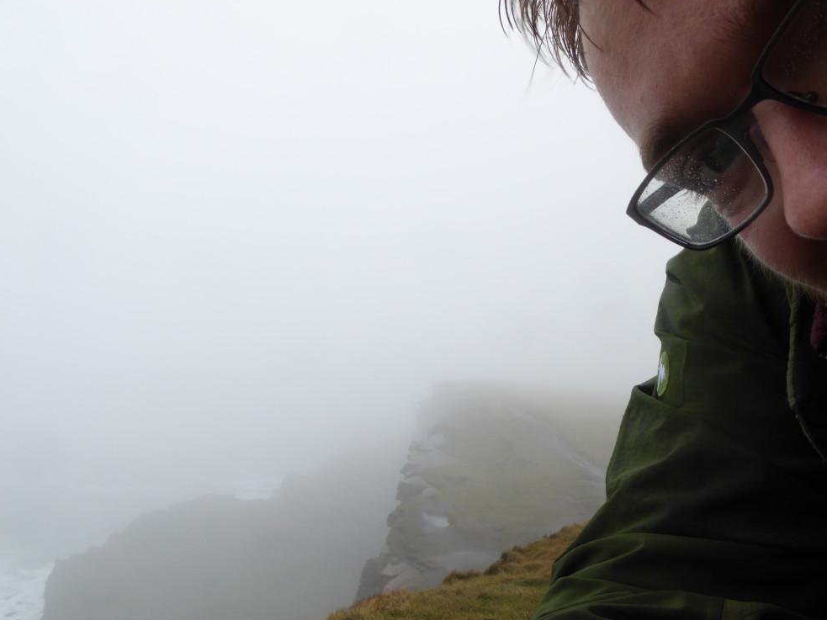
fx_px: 597
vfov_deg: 54.9
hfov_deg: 69.4
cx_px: 415
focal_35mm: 25
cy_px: 313
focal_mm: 4.3
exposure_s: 1/160
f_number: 3.3
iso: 100
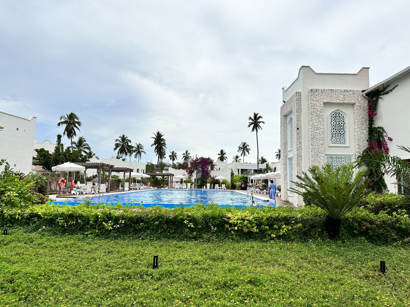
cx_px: 205
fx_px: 284
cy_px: 154
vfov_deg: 56.8
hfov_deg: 71.6
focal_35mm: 24
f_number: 1.78
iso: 80
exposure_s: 1/10753
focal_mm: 6.86
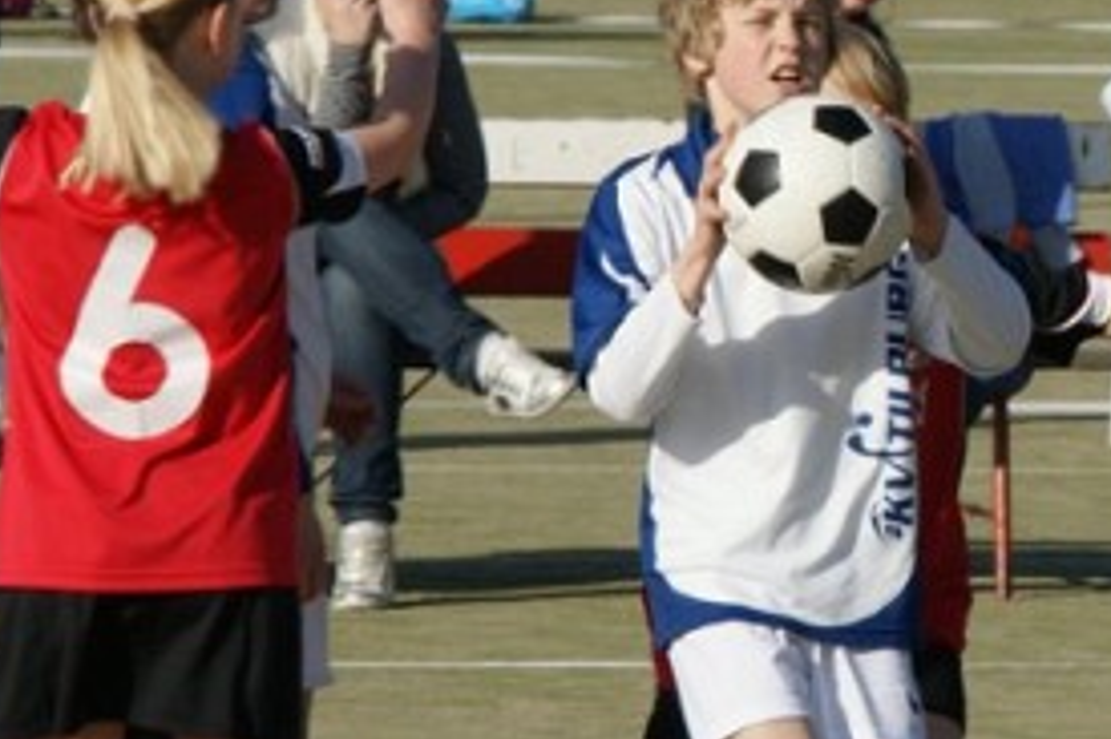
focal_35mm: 517
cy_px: 355
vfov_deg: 2.7
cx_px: 1046
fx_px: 15945
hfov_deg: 4.0
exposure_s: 1/320
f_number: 13
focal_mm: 120
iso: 200
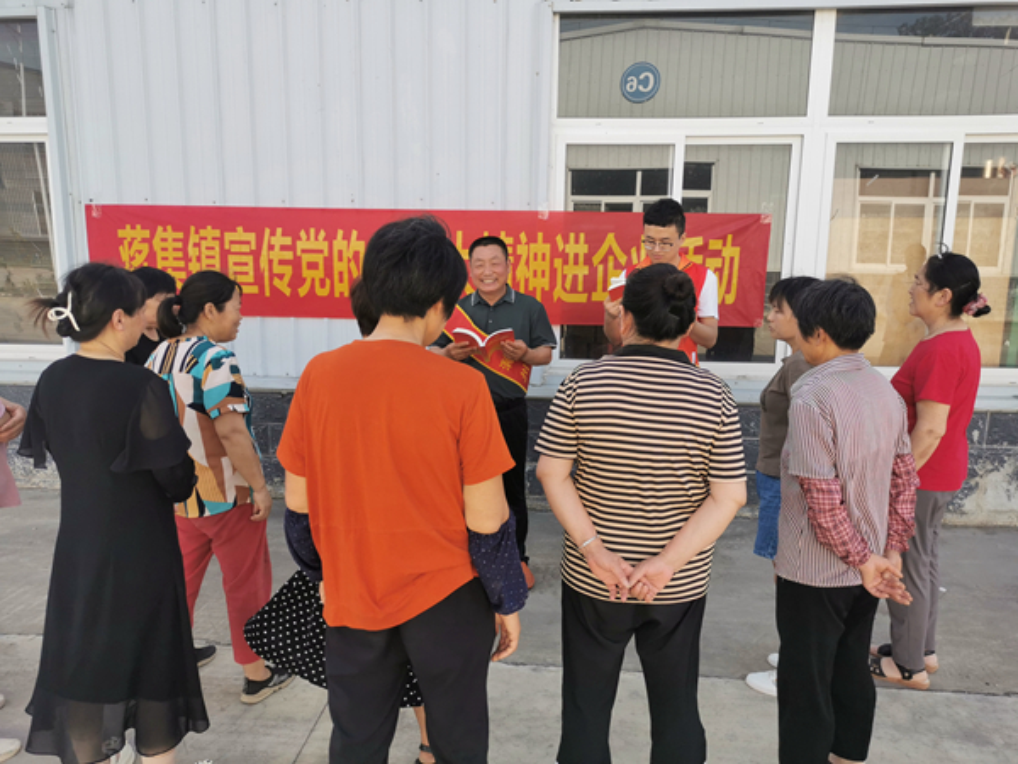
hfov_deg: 65.3
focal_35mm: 27
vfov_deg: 51.4
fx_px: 794
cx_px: 509
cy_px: 382
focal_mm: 5.58
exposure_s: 1/781
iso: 50
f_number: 1.8
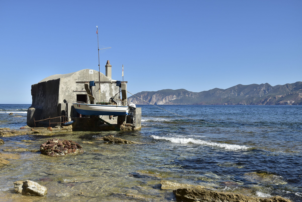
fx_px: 315
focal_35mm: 38
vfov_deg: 35.5
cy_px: 101
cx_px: 151
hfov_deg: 51.3
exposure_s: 1/640
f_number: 8
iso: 160
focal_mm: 25
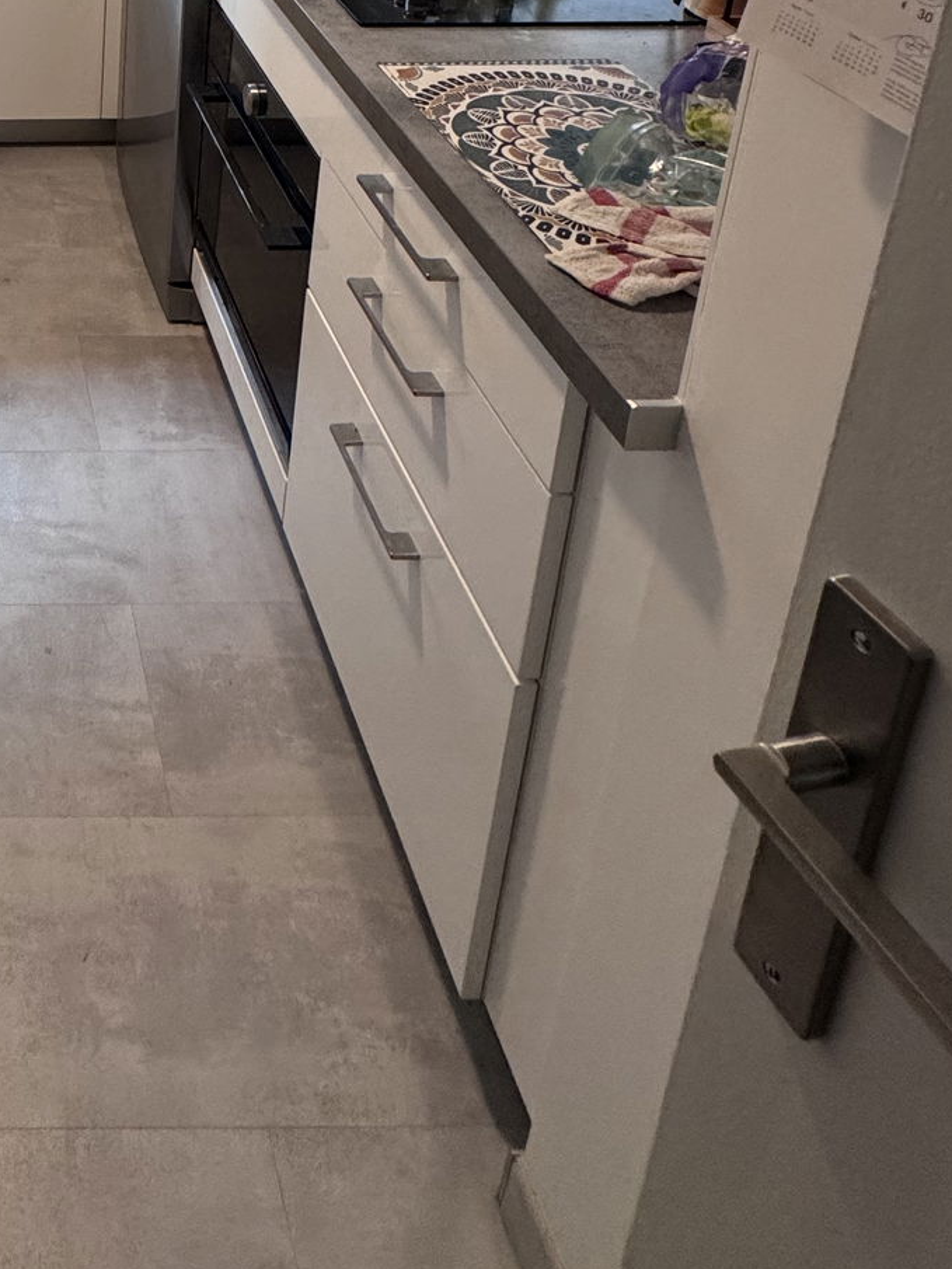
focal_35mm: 33
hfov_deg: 36.6
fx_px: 1210
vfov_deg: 42.9
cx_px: -84
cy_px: -135
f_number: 2.2
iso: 250
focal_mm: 2.22
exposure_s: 1/100
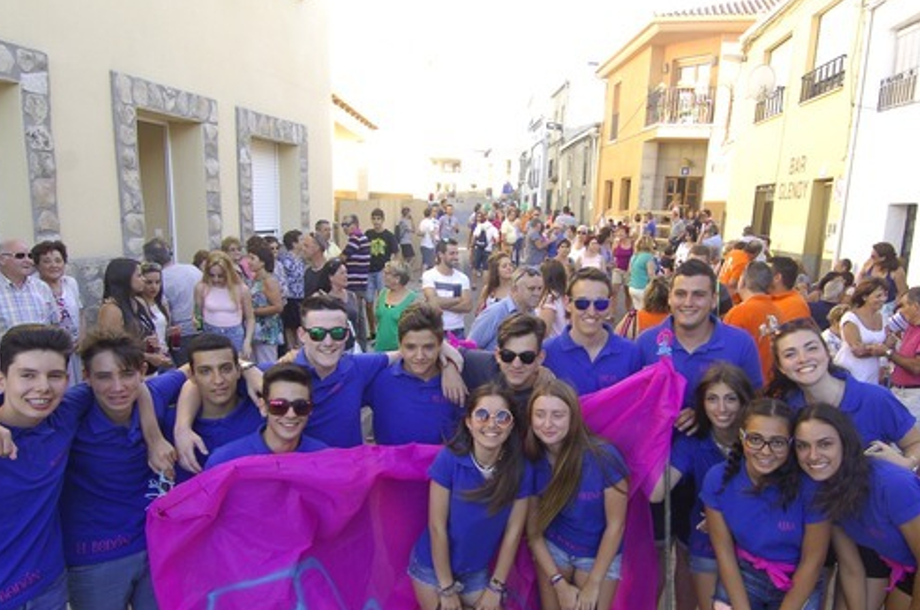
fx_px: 681
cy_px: 367
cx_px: 483
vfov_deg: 48.0
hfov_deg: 68.1
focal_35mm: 27
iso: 320
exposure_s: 1/80
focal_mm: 13
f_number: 5.6
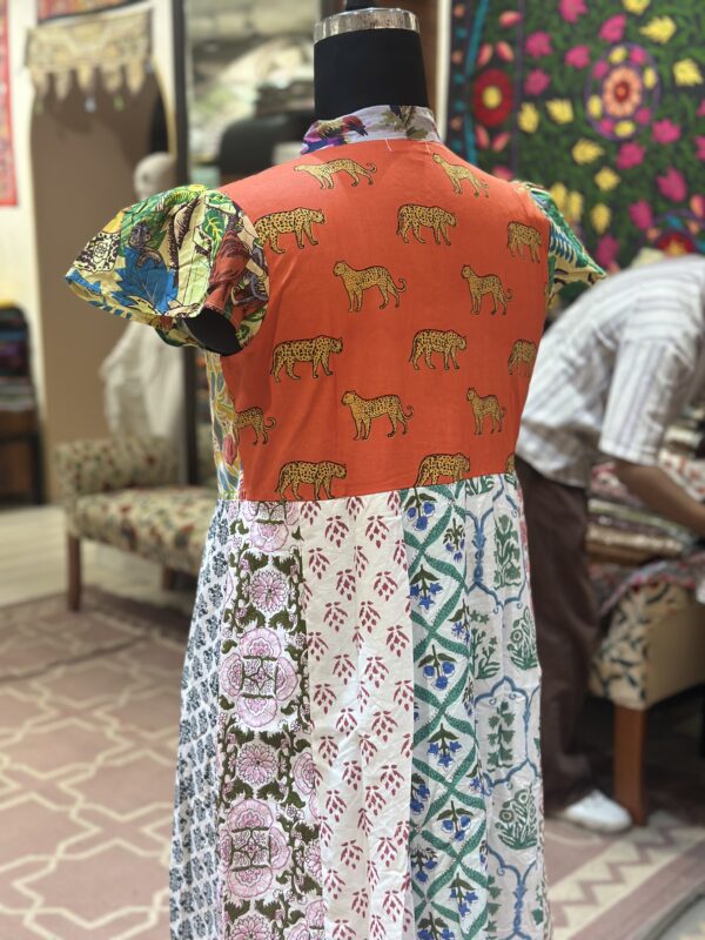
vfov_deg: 39.7
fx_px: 1303
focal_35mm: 48
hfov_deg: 30.3
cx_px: 352
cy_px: 470
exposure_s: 1/100
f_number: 1.78
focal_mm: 6.86
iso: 200
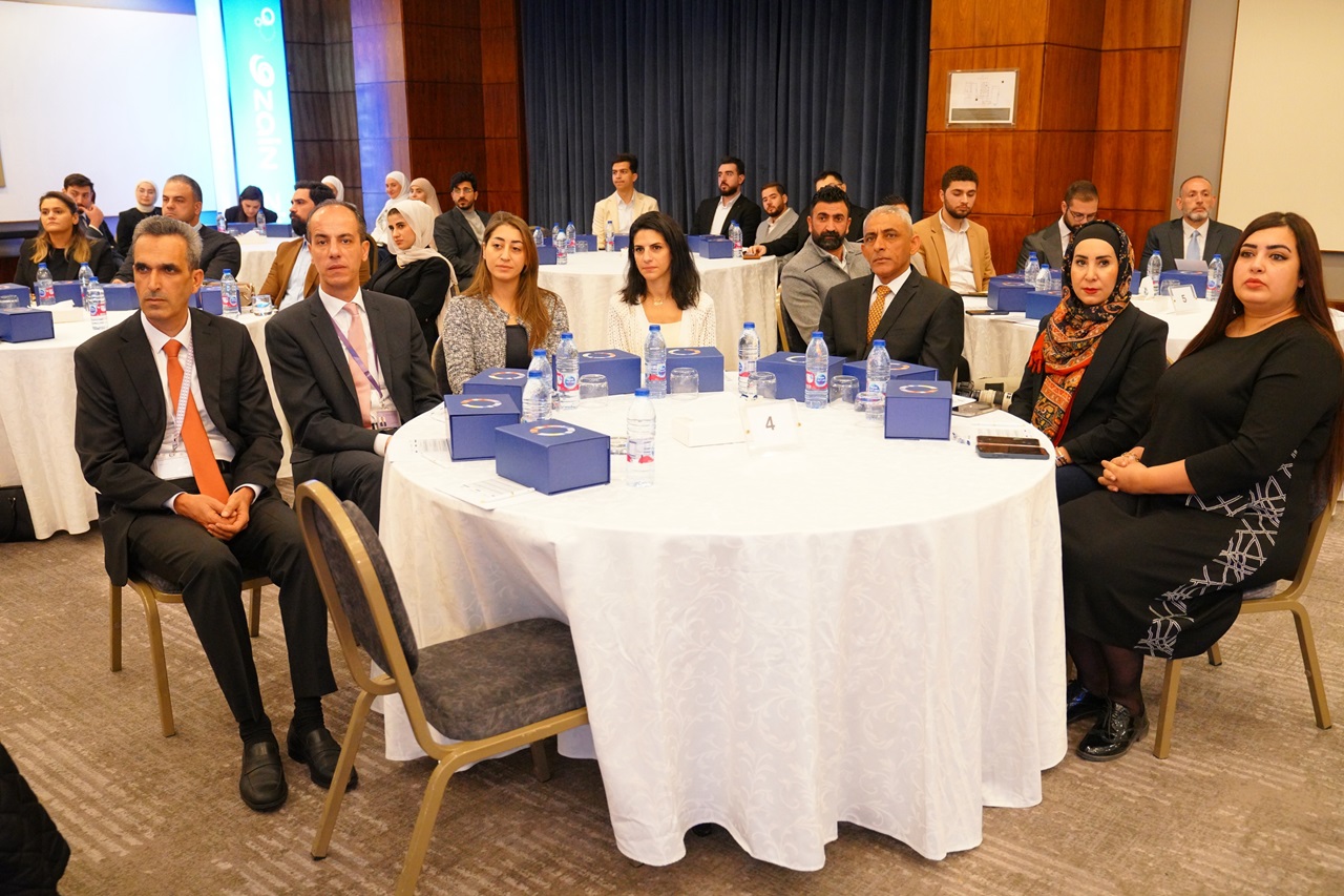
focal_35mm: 31
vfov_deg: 42.3
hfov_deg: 60.3
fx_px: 1157
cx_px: 672
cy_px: 448
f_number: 4
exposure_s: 1/200
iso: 5000
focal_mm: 31
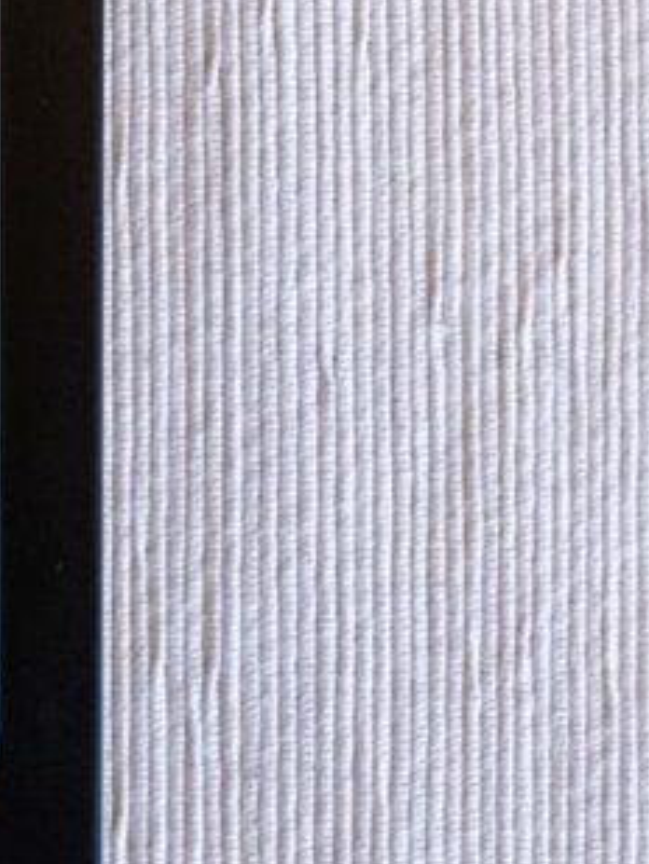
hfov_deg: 9.4
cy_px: 43
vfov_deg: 12.8
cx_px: -344
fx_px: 3822
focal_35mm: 153
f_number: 8
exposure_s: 1/40
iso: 3200
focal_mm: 32.1
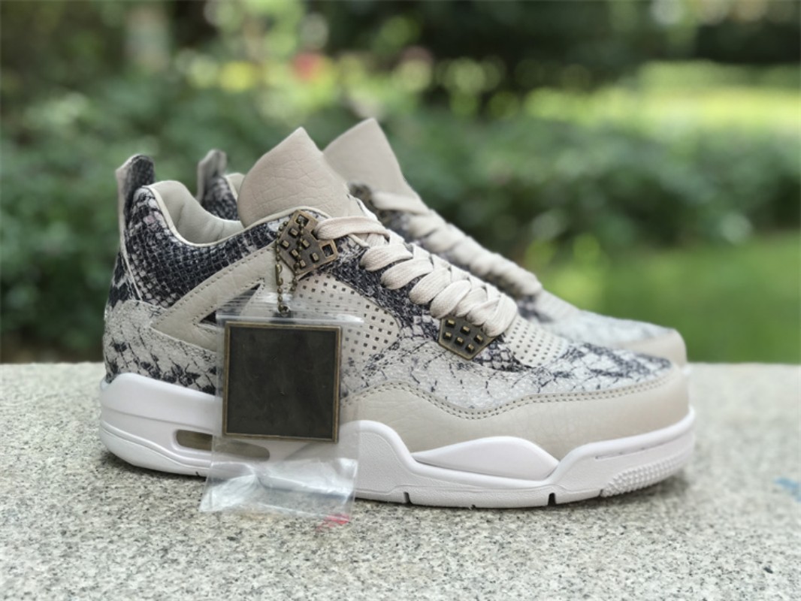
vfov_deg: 25.7
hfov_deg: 33.8
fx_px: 1319
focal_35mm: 57
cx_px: 400
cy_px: 300
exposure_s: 1/150
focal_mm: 6.6
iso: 20
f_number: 2.8
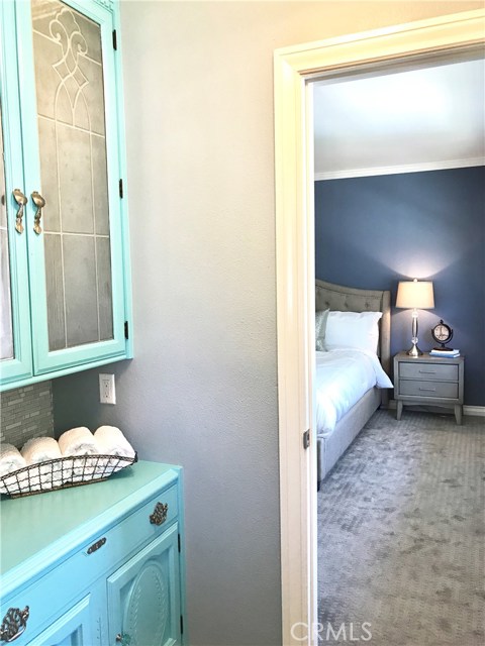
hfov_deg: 49.7
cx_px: 242
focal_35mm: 28
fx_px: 523
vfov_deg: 63.4
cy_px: 323
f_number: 1.8
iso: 25
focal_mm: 3.99
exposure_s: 1/40
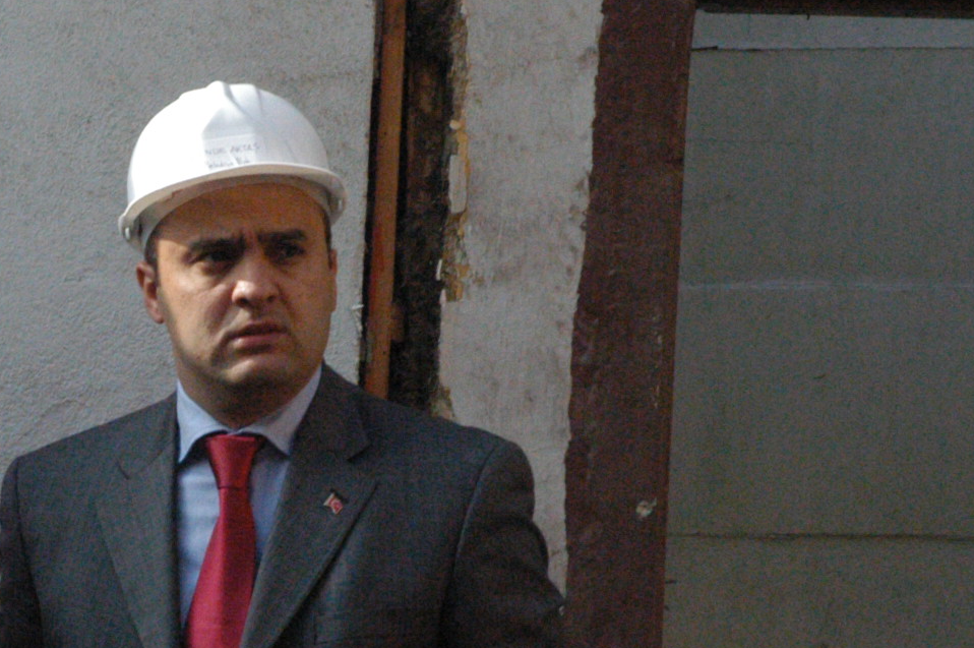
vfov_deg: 5.6
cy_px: 425
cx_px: -97
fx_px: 6623
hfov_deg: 8.3
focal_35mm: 245
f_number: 9
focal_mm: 52
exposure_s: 1/1500
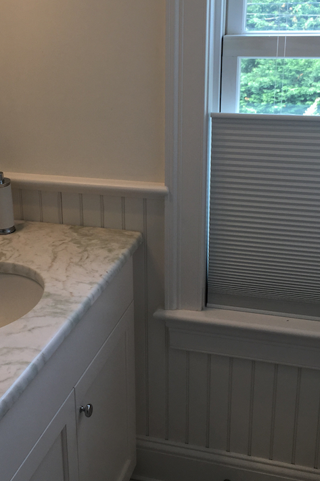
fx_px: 680
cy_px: 237
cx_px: 115
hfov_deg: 26.4
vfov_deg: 38.9
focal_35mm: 51
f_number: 2.2
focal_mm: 4.15
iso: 32
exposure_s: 1/60
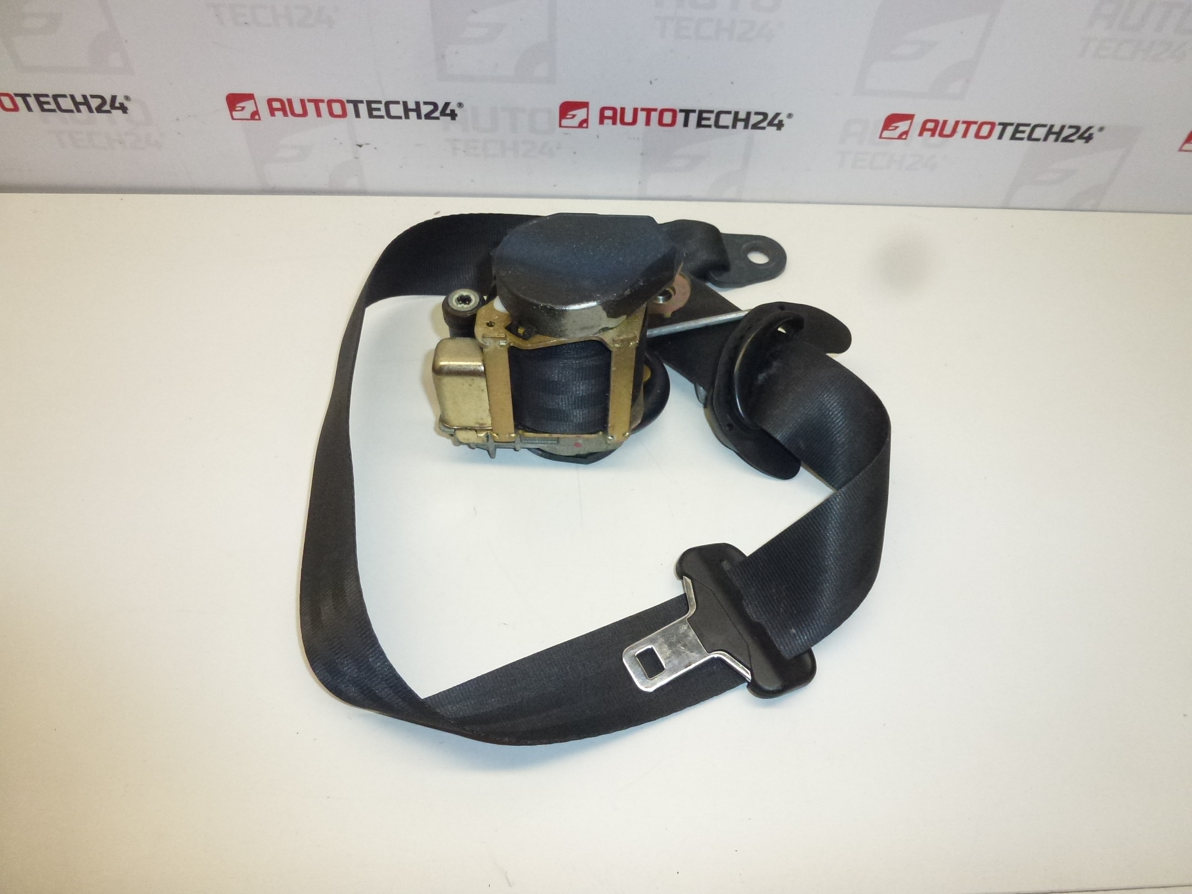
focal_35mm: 24
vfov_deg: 56.8
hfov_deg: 71.6
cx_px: 596
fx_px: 826
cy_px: 447
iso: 400
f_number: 3.3
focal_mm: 4.3
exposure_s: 1/400
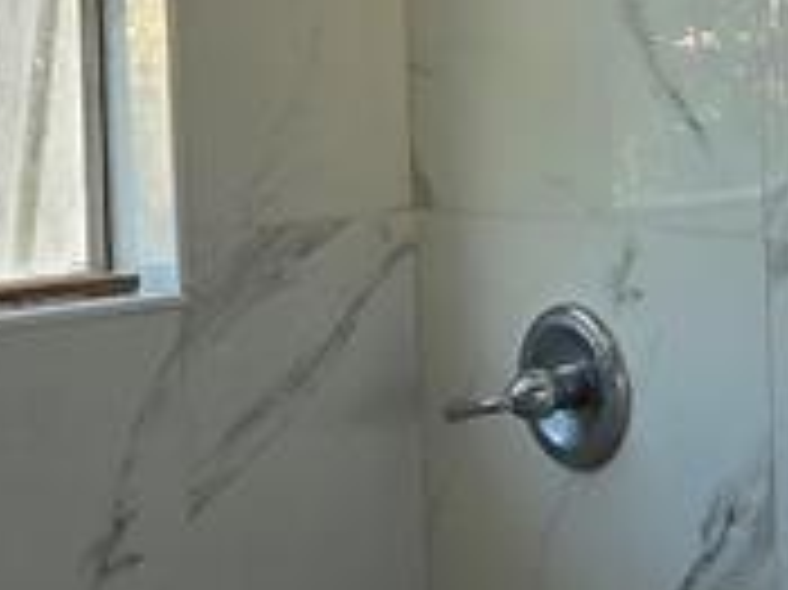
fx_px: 2389
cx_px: 1261
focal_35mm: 105
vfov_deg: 14.0
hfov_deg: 16.6
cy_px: 81
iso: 50
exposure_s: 1/180
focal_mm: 5.4
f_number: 1.8
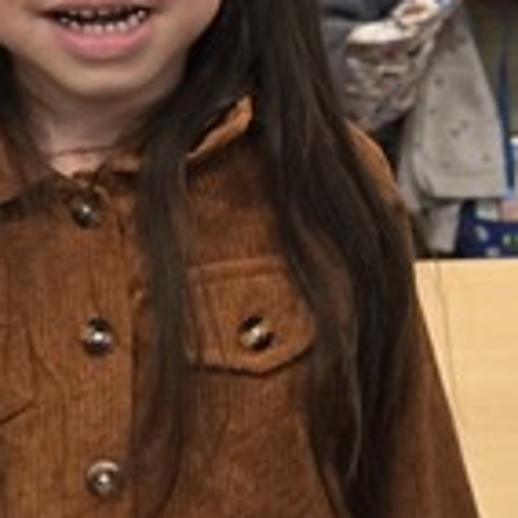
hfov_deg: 11.8
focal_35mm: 147
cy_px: 26
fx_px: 2489
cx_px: 522
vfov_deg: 11.8
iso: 200
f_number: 1.8
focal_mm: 5.4
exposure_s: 1/120
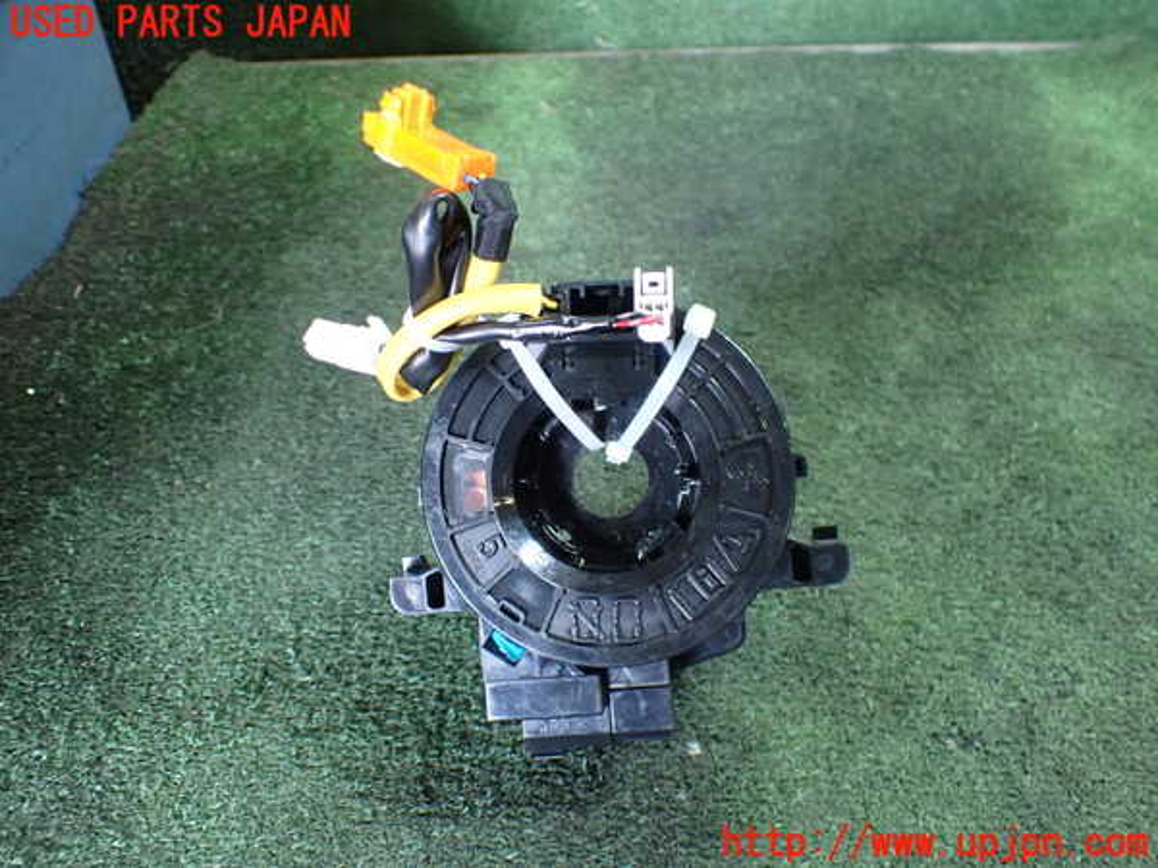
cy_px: 434
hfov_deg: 60.0
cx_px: 579
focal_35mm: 30
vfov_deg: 46.8
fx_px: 1004
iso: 800
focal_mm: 5.4
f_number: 2.3
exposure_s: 1/60
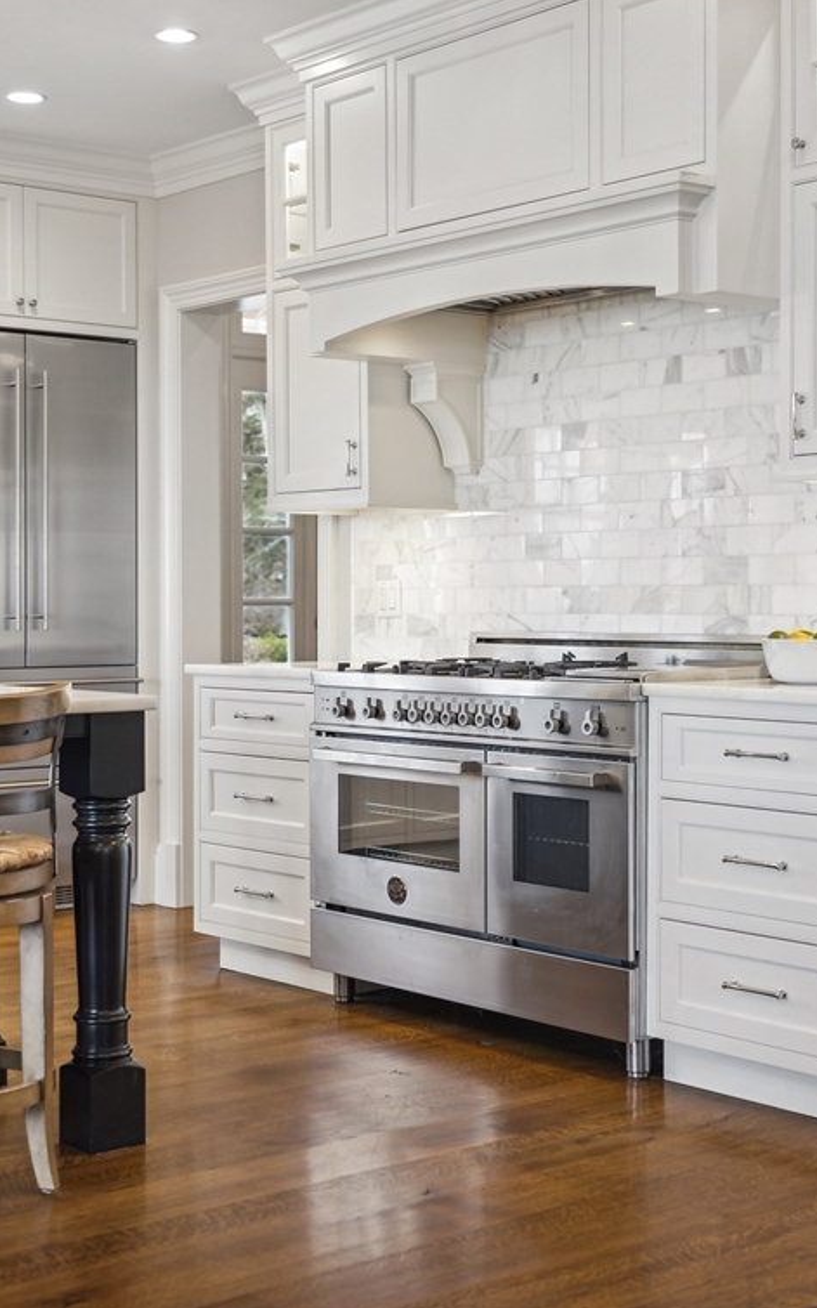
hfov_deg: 24.0
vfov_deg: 37.5
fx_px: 1925
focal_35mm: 54
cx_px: 413
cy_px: 652
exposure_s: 1/80
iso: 320
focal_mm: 35
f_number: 2.8
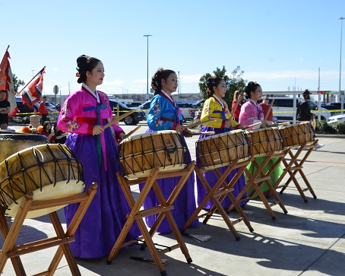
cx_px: 181
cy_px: 137
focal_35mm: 45
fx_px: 459
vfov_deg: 33.4
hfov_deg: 41.2
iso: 250
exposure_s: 1/400
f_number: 10
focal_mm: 26
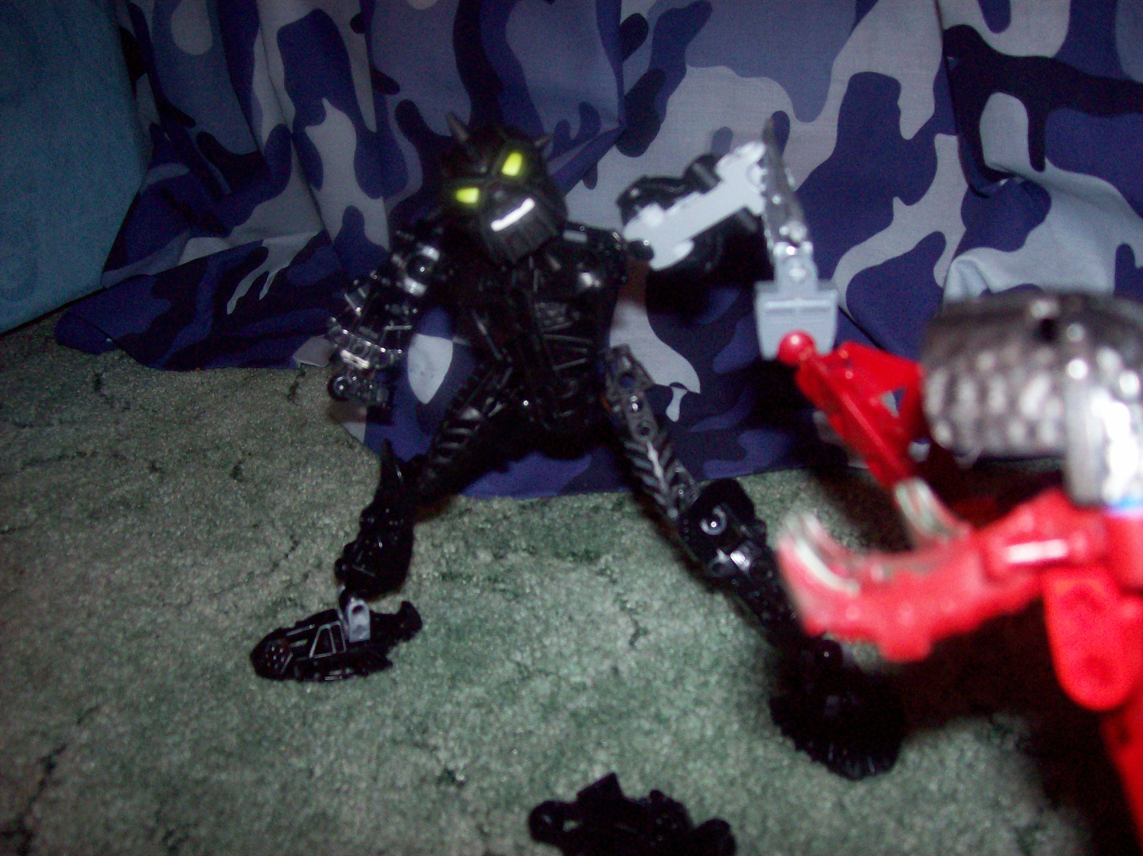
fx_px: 1188
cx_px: 572
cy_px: 428
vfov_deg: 39.6
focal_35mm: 36
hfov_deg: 51.4
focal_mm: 6
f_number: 2.7
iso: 140
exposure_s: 1/64
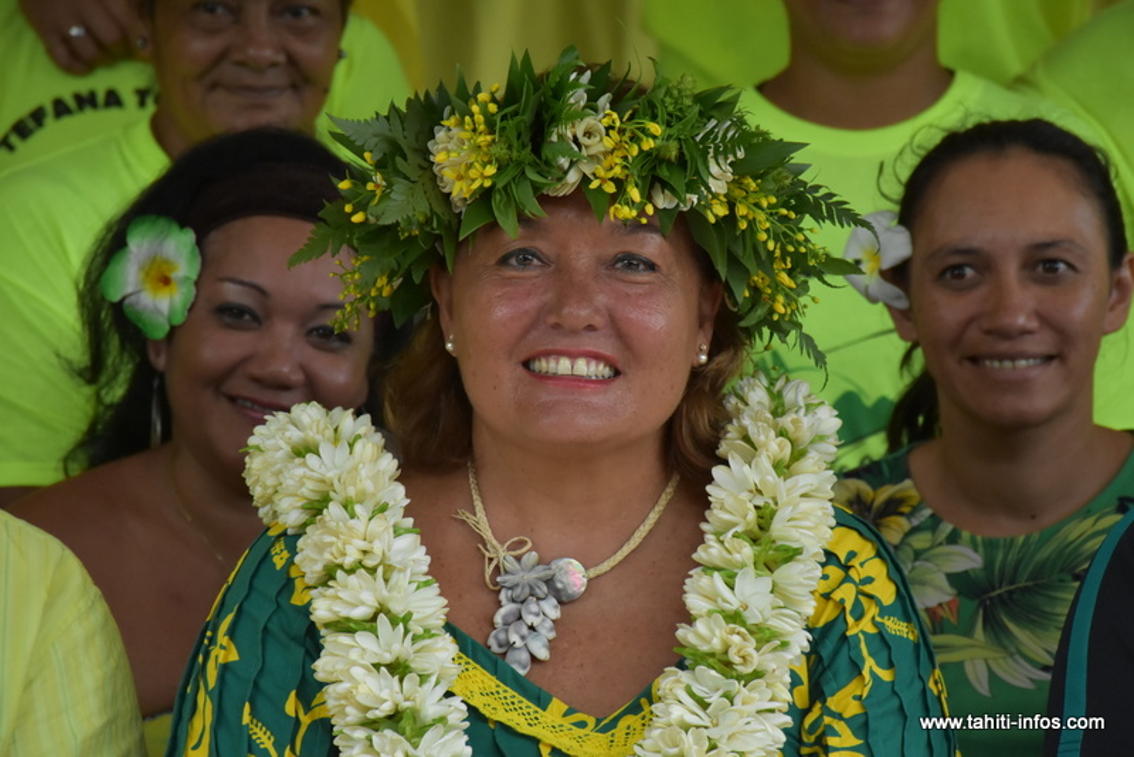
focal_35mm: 210
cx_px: 567
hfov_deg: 9.8
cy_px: 378
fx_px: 6617
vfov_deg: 6.5
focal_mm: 140
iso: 3200
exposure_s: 1/800
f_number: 7.1
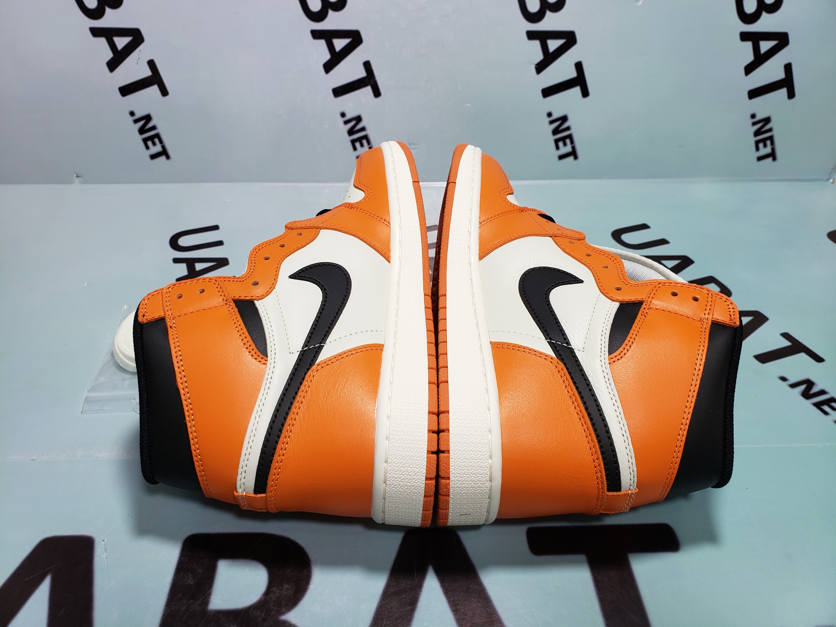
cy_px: 314
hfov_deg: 67.3
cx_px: 418
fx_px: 628
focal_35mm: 26
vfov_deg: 53.1
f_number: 2.4
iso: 64
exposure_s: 1/50
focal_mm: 4.3
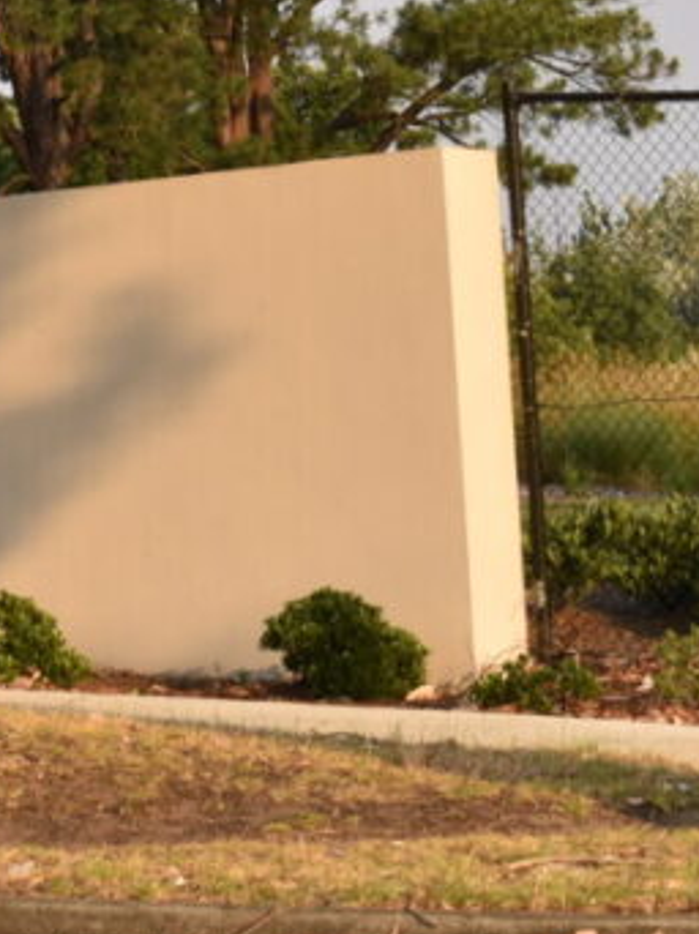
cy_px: 71
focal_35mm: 199
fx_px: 5365
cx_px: -341
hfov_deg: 7.3
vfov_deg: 9.9
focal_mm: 46
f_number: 8
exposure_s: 1/250
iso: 200
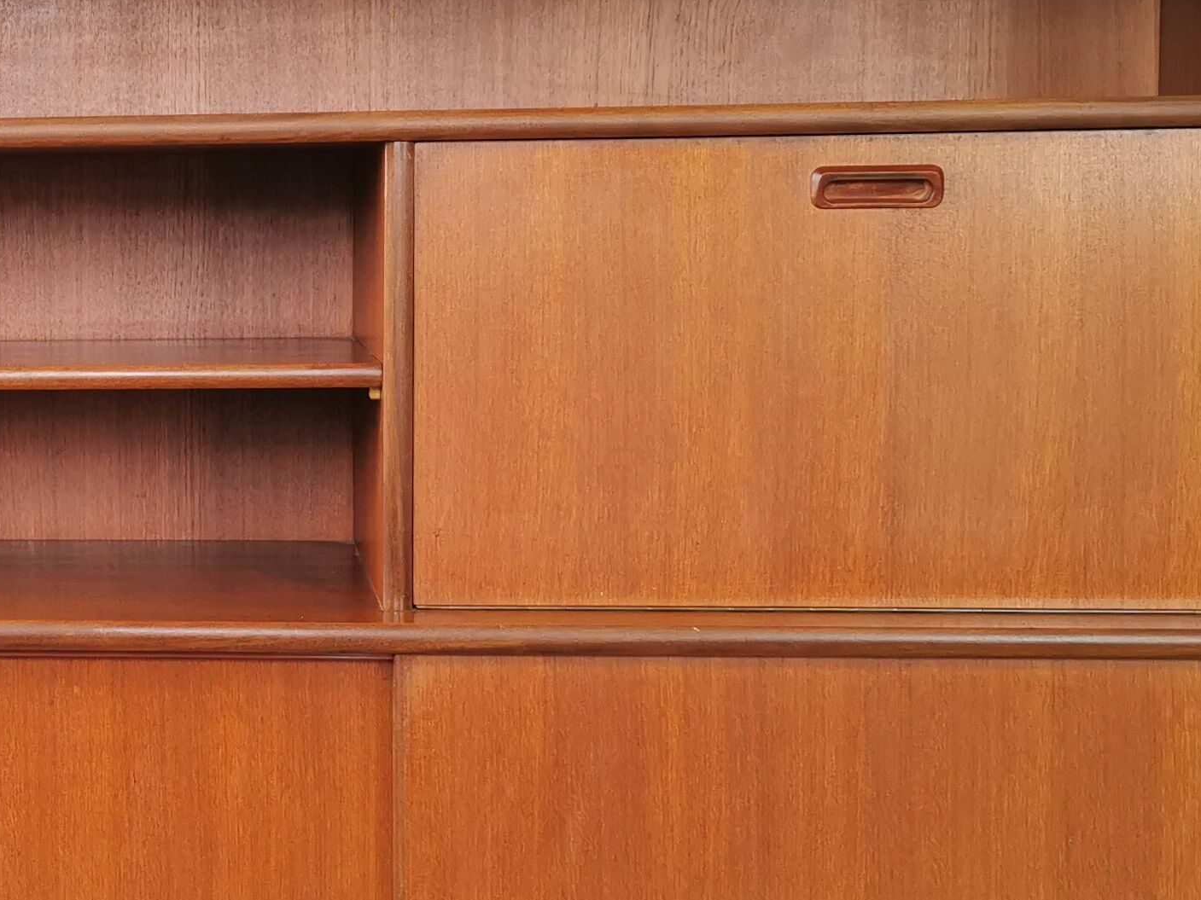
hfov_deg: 26.2
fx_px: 2428
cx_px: -23
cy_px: 380
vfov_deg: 21.0
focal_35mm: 70
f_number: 1.6
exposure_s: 1/60
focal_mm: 5.56
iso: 160
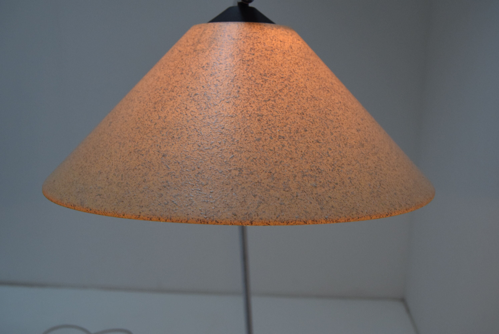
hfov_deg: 49.5
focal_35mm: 39
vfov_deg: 34.3
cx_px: 250
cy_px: 167
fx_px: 541
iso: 1600
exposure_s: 1/160
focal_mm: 26
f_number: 6.3
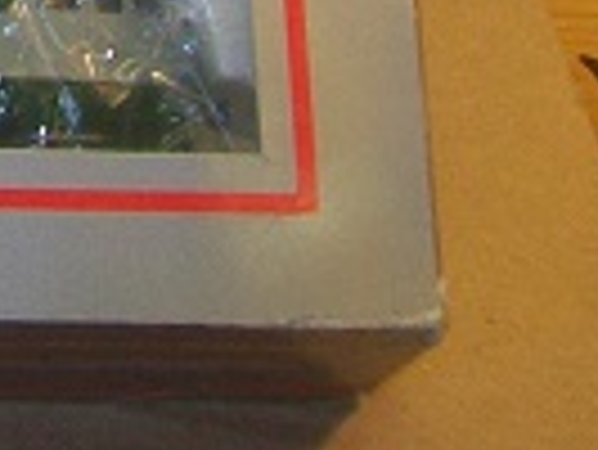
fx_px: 3251
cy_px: -677
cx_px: -830
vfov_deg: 7.4
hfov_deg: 9.4
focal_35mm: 188
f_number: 2.7
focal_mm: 6
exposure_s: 1/60
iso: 64
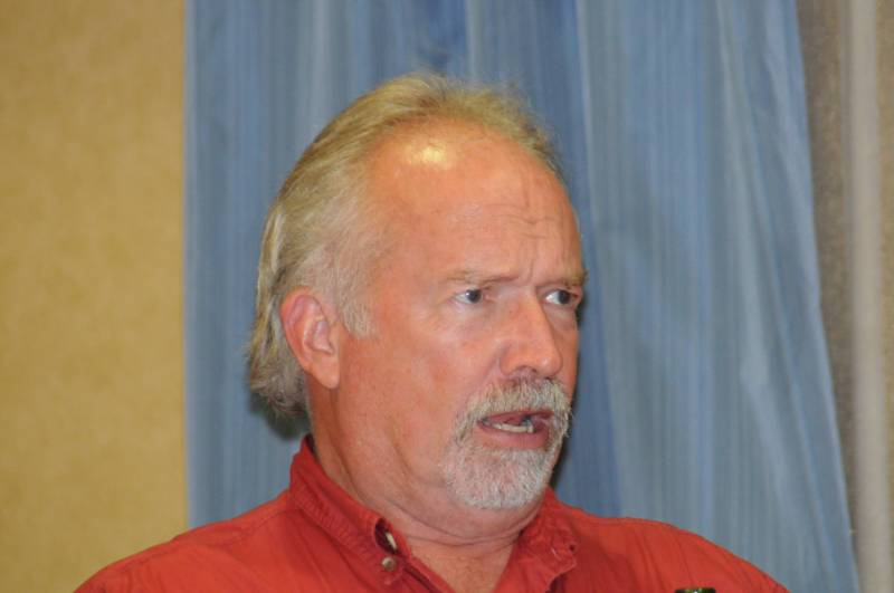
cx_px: 447
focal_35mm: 450
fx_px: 11159
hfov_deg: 4.6
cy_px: 296
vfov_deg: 3.0
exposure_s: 1/60
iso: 1800
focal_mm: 300
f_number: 6.3
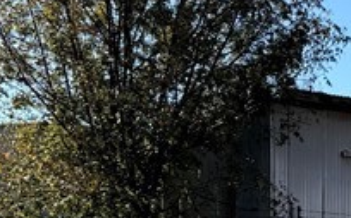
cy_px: 427
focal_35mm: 128
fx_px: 1223
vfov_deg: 9.6
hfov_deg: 15.4
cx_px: 477
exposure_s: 1/4405
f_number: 1.78
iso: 80
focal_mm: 6.76
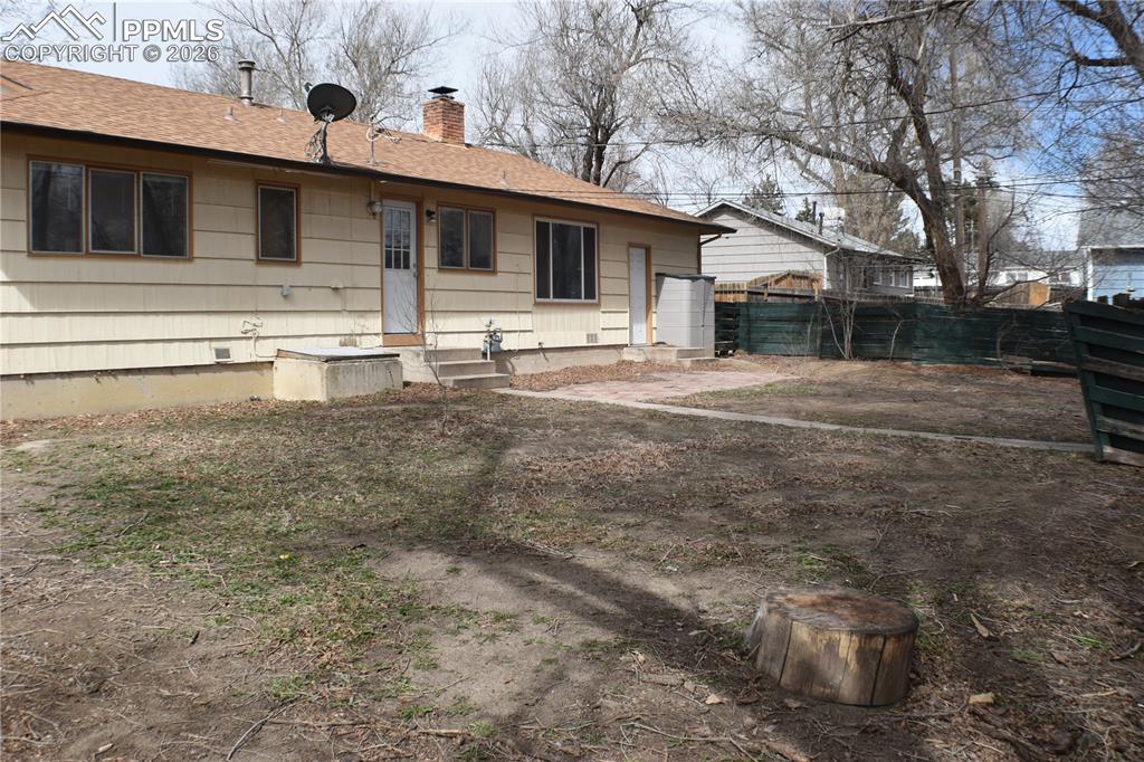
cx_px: 572
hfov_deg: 49.6
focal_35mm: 39
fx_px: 1239
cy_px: 381
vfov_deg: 34.2
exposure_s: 1/320
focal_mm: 26
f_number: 9
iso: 200
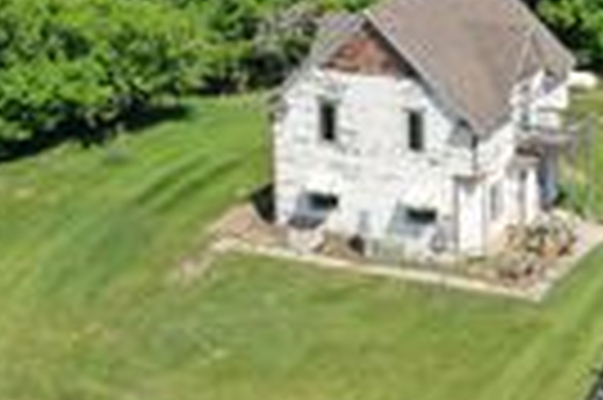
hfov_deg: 22.3
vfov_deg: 15.0
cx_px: 502
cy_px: 38
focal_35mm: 90
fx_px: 1506
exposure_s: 1/500
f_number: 5.6
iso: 100
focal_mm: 10.26
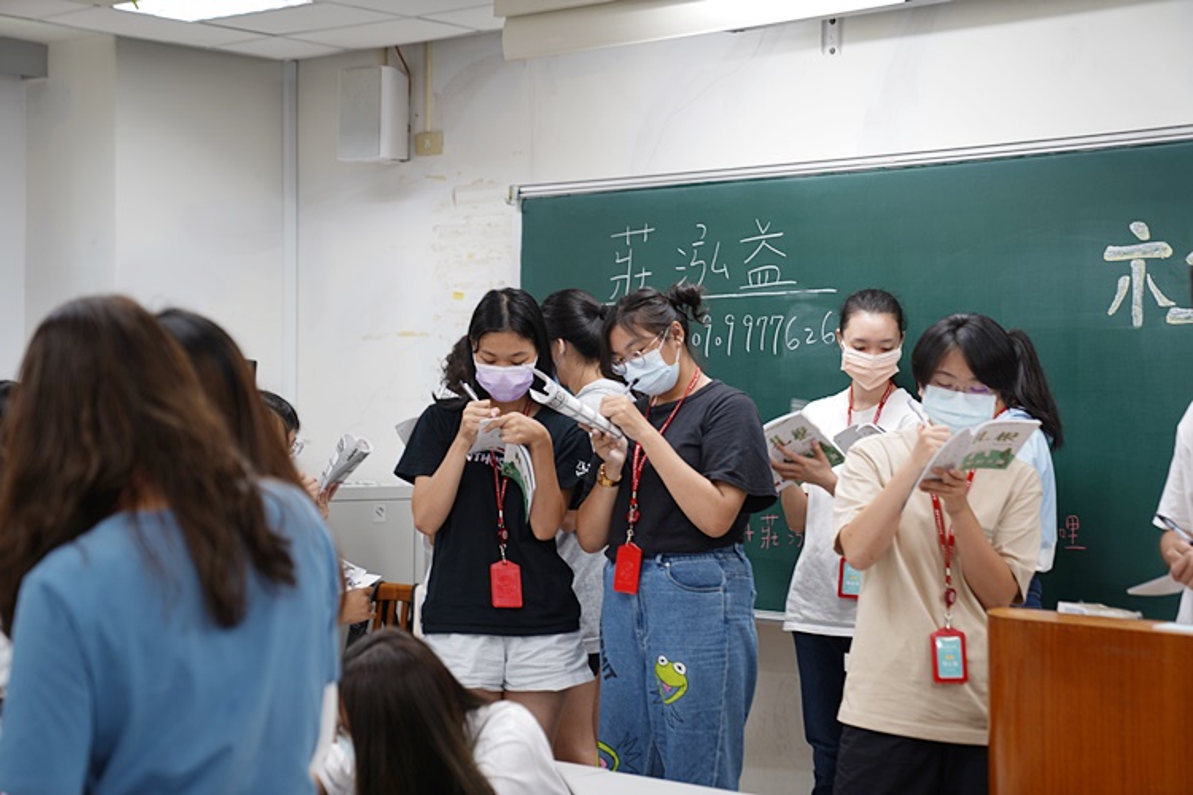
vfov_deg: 19.5
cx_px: 596
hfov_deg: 28.8
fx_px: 2320
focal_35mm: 70
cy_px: 398
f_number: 2.8
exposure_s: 1/20
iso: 50
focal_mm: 70
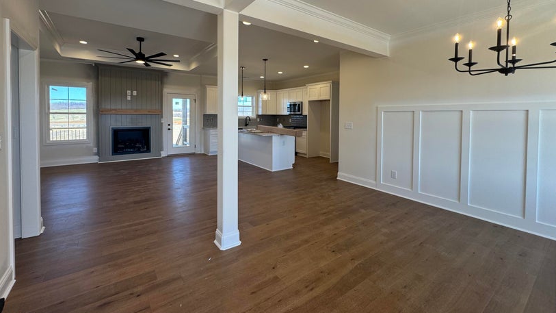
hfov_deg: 99.4
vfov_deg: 66.2
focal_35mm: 16
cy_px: 121
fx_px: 236
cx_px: 273
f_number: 2.2
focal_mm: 2.22
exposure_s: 1/120
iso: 64
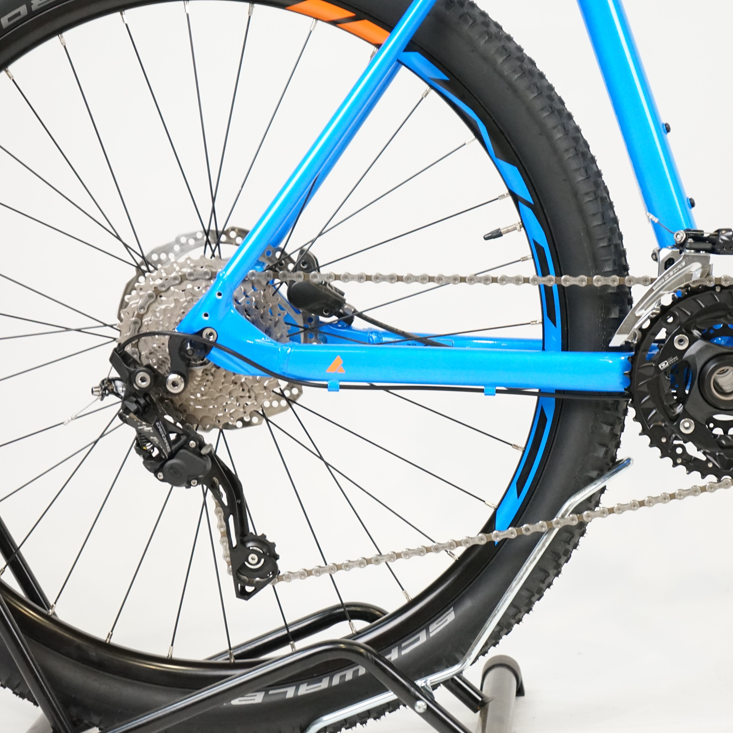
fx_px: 2156
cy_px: 368
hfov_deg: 19.2
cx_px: 478
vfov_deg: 19.3
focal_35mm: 90
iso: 3200
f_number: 5.6
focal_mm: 70
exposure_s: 1/200
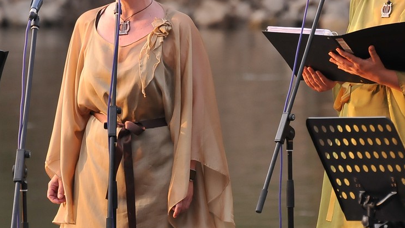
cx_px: 253
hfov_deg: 3.3
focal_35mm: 653
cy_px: 54
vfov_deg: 1.9
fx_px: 7012
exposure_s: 1/250
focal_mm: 300
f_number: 8
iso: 1000
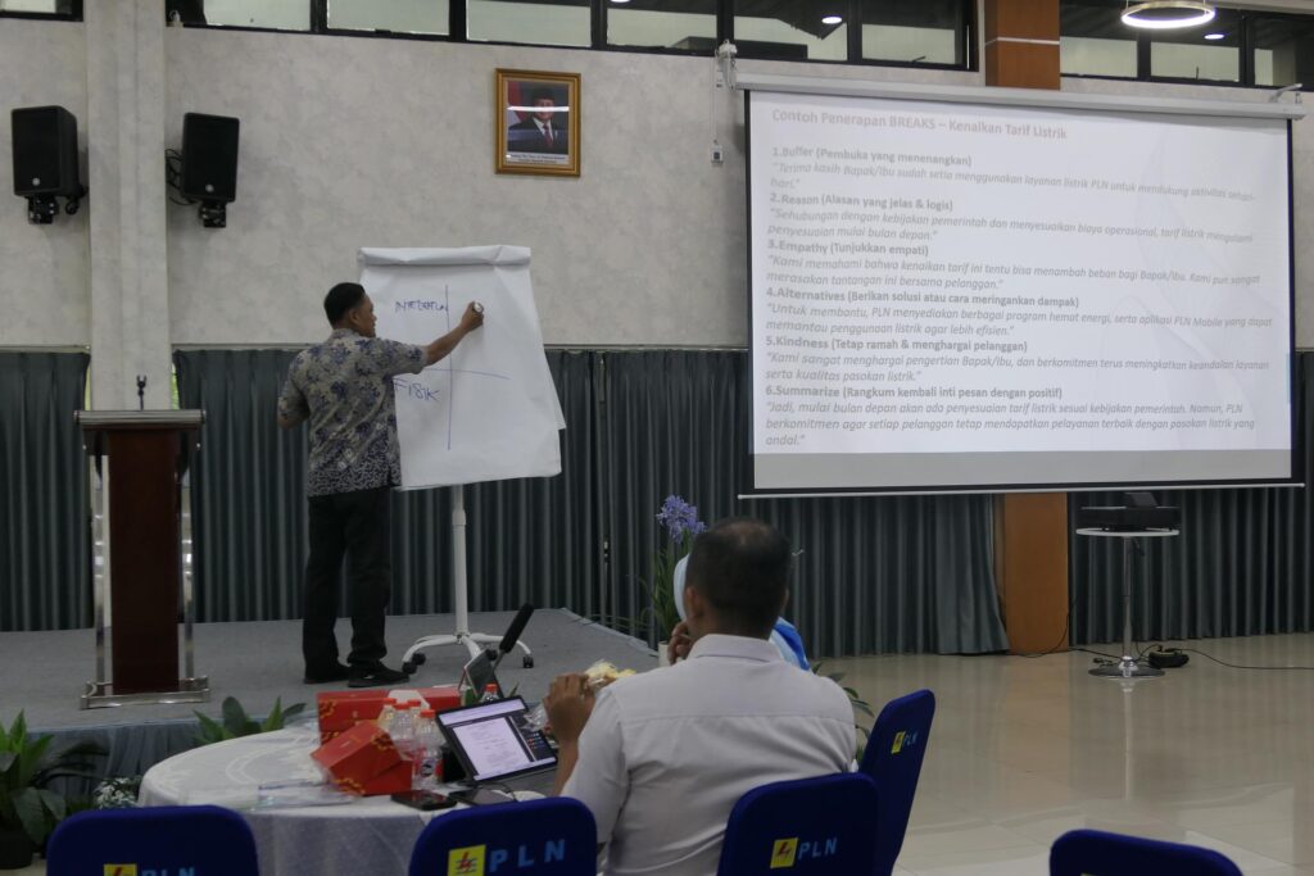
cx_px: 657
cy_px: 438
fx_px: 1789
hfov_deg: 40.3
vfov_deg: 27.5
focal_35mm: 49
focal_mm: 17.7
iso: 320
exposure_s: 1/100
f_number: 2.8
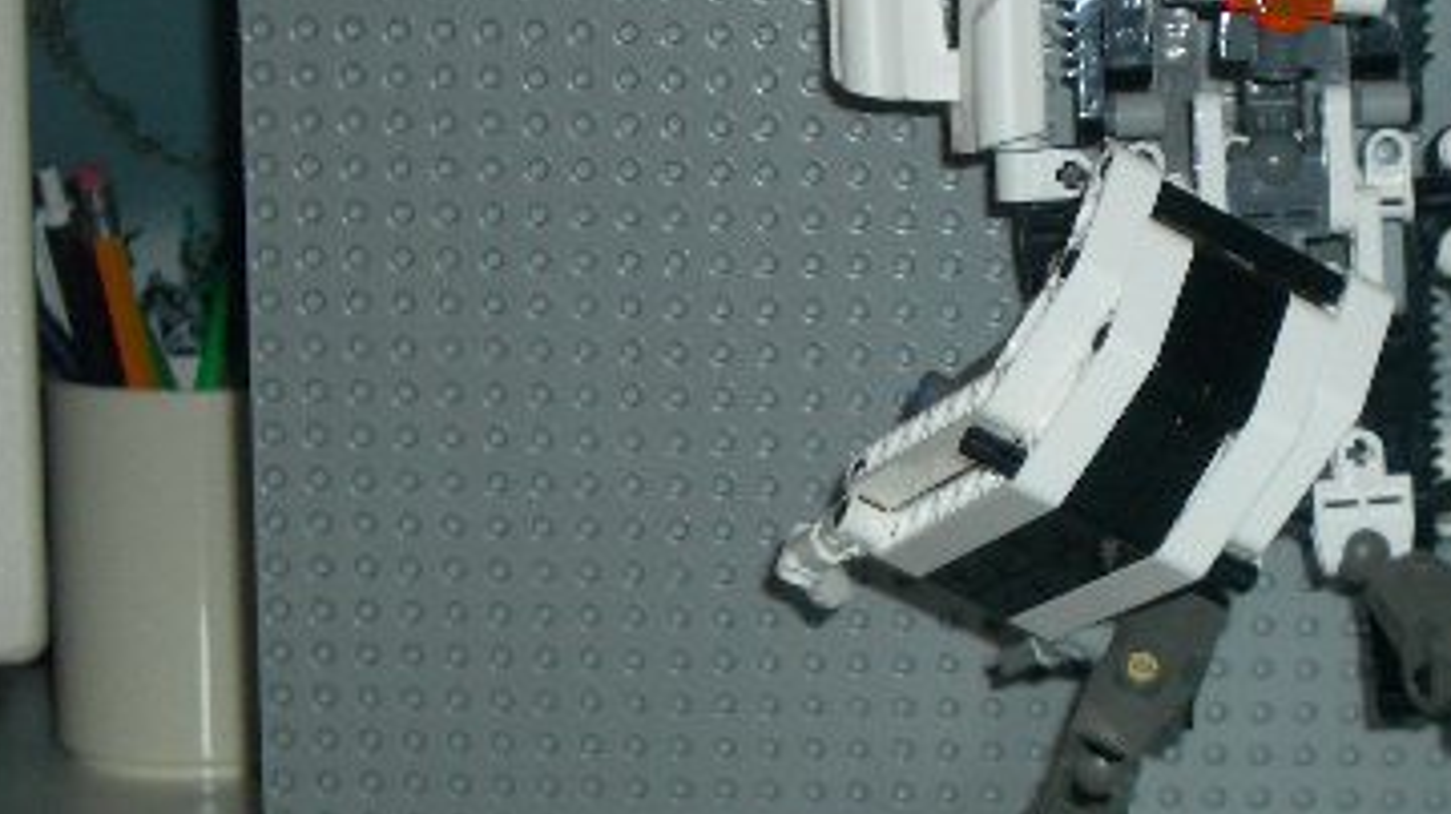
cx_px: 1129
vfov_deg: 12.7
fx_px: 3653
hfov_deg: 22.2
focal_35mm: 95
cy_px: 411
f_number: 3.1
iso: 100
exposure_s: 1/60
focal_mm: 8.2
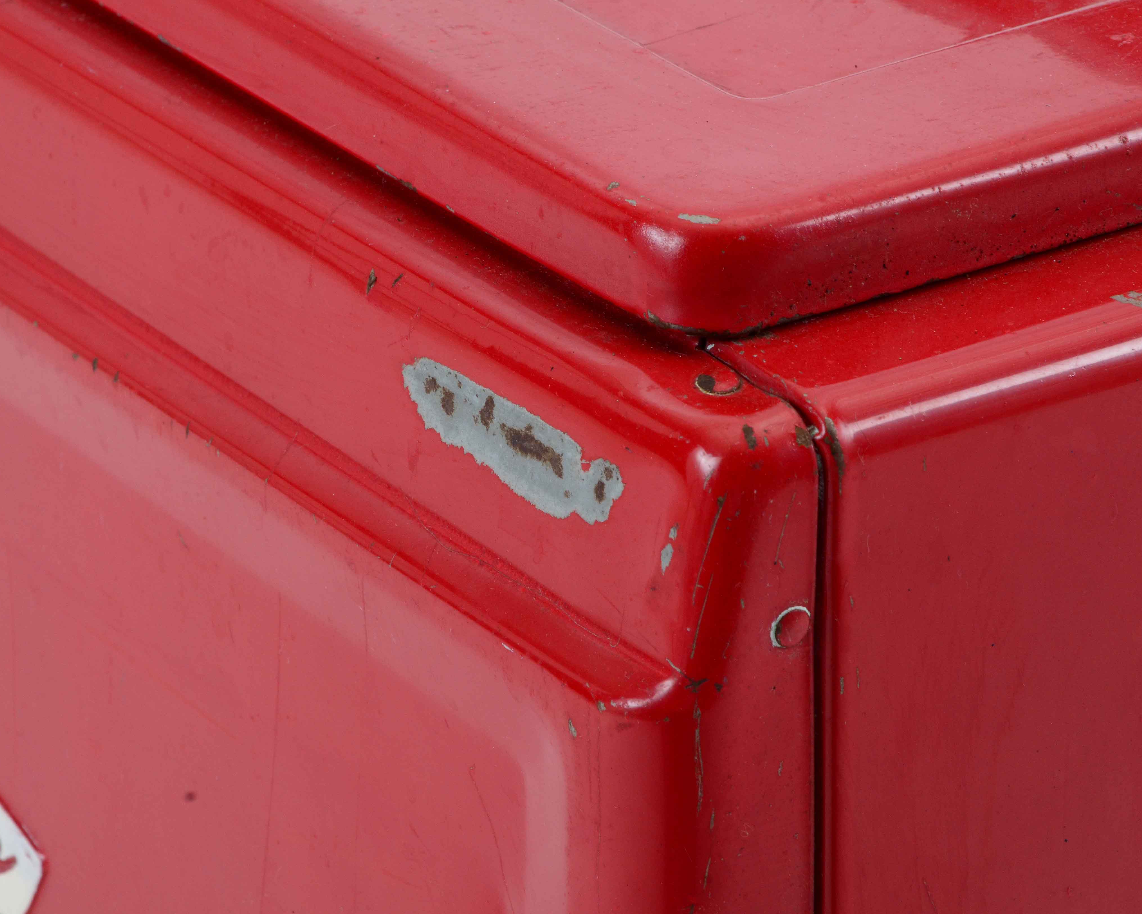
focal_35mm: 179
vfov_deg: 8.7
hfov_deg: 10.8
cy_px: 457
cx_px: 548
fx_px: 6035
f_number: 16
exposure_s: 1/160
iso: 400
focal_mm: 105
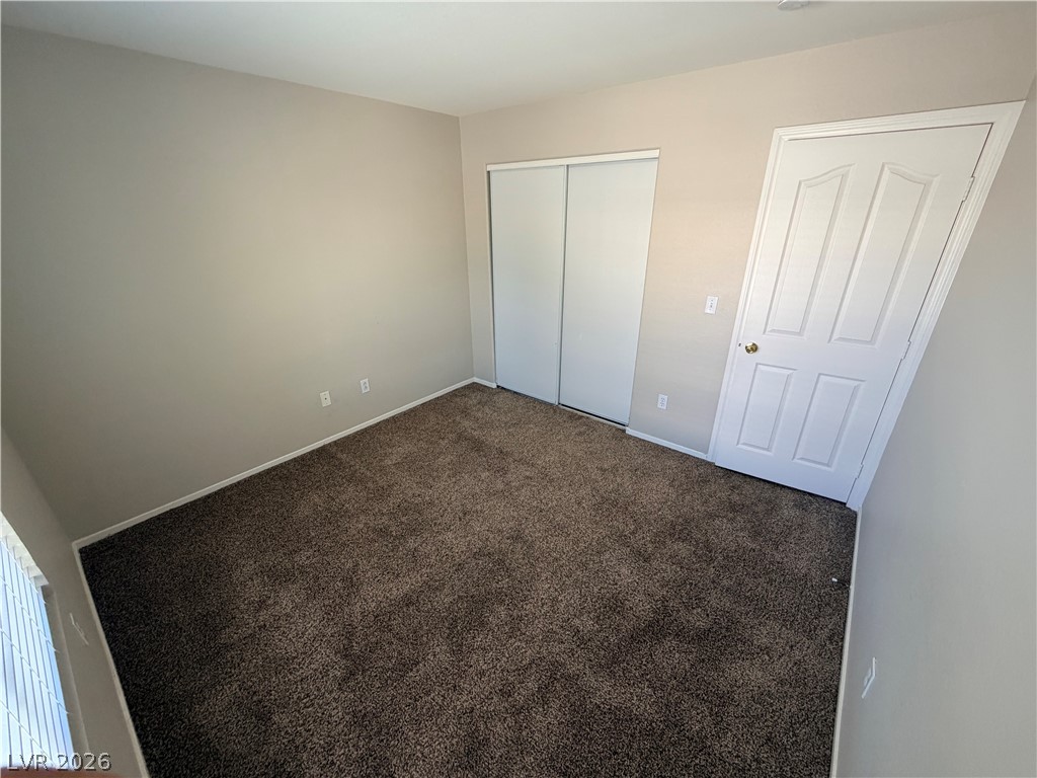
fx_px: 419
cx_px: 518
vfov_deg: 85.7
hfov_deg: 102.1
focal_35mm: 14
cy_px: 389
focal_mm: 2.22
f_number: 2.2
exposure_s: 1/121
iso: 200
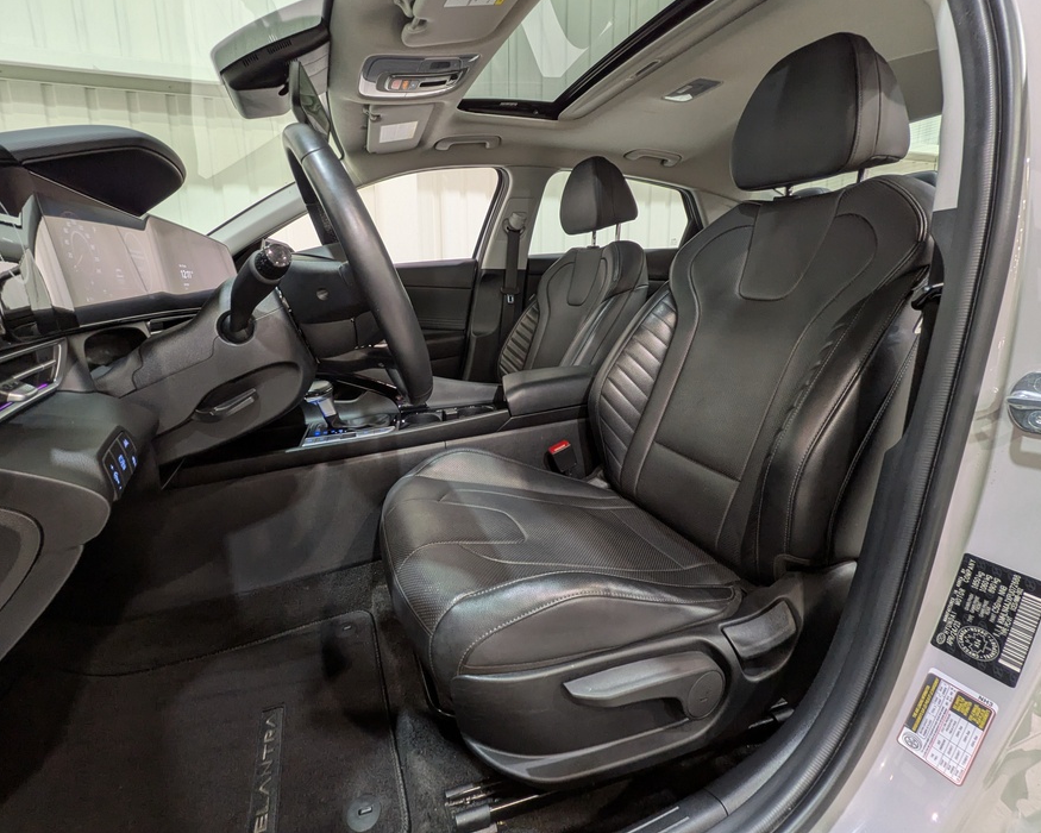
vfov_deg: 80.2
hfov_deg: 92.9
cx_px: 475
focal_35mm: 16
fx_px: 493
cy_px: 377
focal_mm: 1.83
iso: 80
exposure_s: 1/33.3
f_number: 2.2
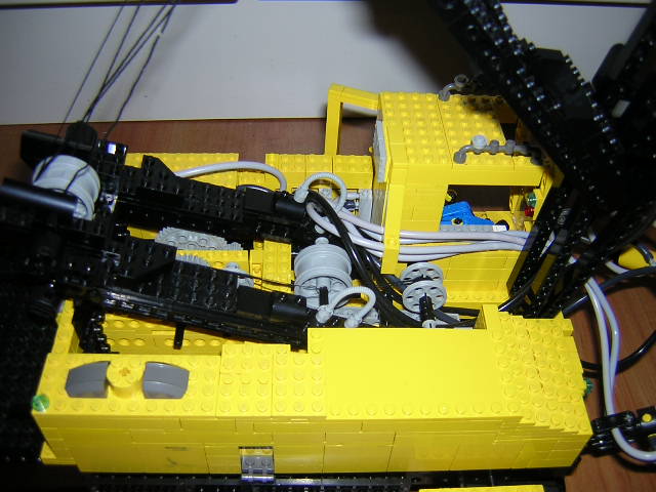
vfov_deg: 39.7
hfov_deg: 51.4
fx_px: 682
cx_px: 328
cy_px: 246
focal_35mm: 36
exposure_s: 1/60.1
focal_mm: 4.7
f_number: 2.6
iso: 100
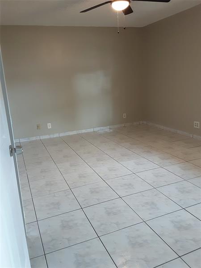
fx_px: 217
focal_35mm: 28
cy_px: 134
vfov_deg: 63.4
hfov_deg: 49.7
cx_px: 100
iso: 160
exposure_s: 1/24
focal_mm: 2.9
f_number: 1.9
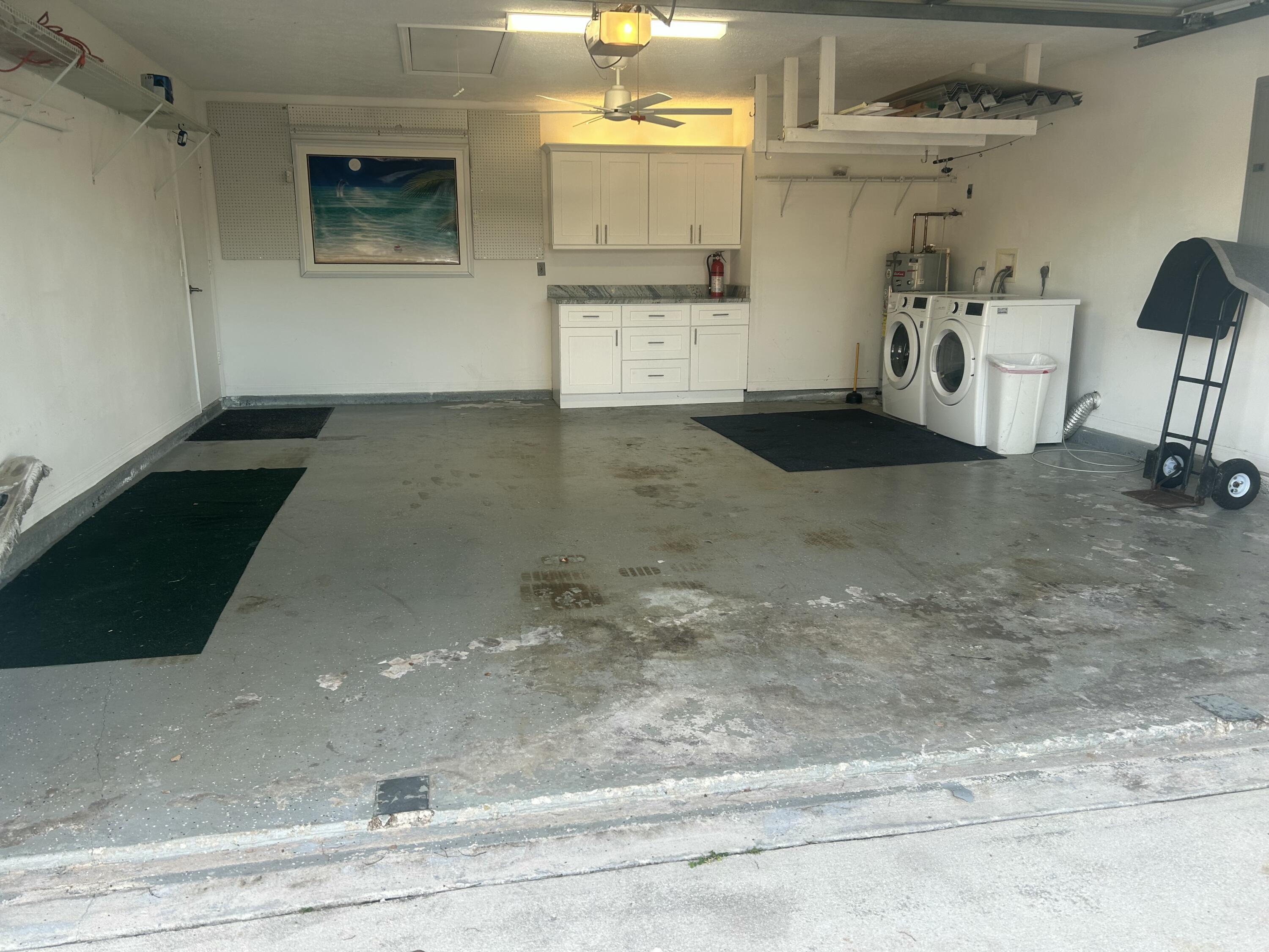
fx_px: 953
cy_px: 476
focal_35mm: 26
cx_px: 634
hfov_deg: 67.3
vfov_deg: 53.1
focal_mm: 5.7
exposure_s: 1/120
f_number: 1.5
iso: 32
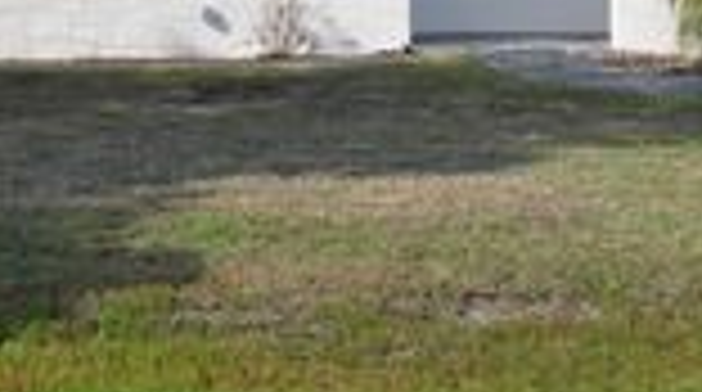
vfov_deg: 11.4
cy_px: -191
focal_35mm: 101
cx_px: 432
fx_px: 1876
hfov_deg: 21.2
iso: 100
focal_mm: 20
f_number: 7.1
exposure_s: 1/200
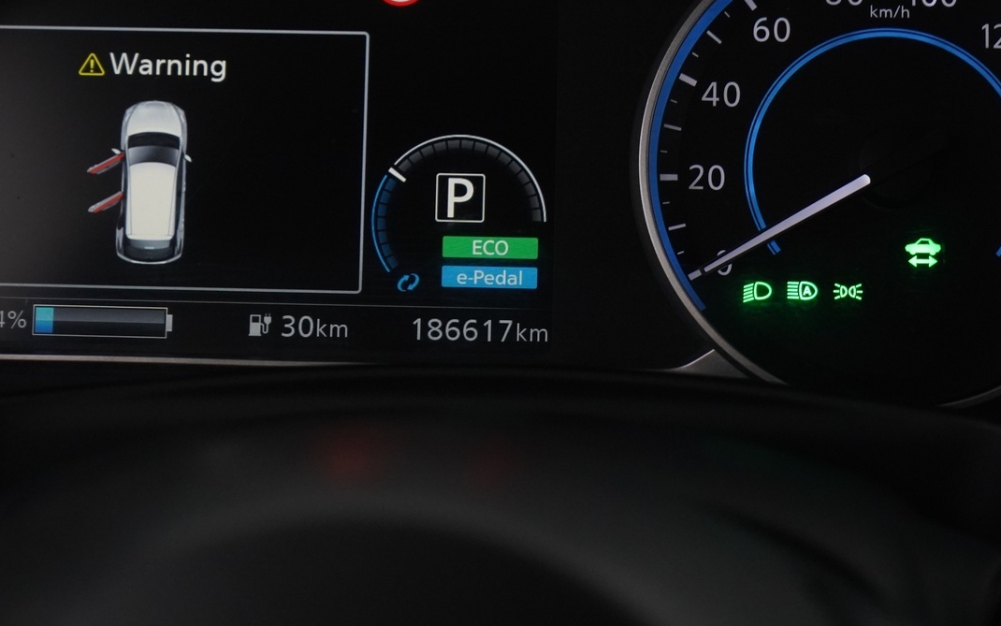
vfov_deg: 12.1
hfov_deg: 19.3
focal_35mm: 108
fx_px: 2947
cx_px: 497
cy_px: 130
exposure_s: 1/60
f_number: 5.6
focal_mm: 70
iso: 4000
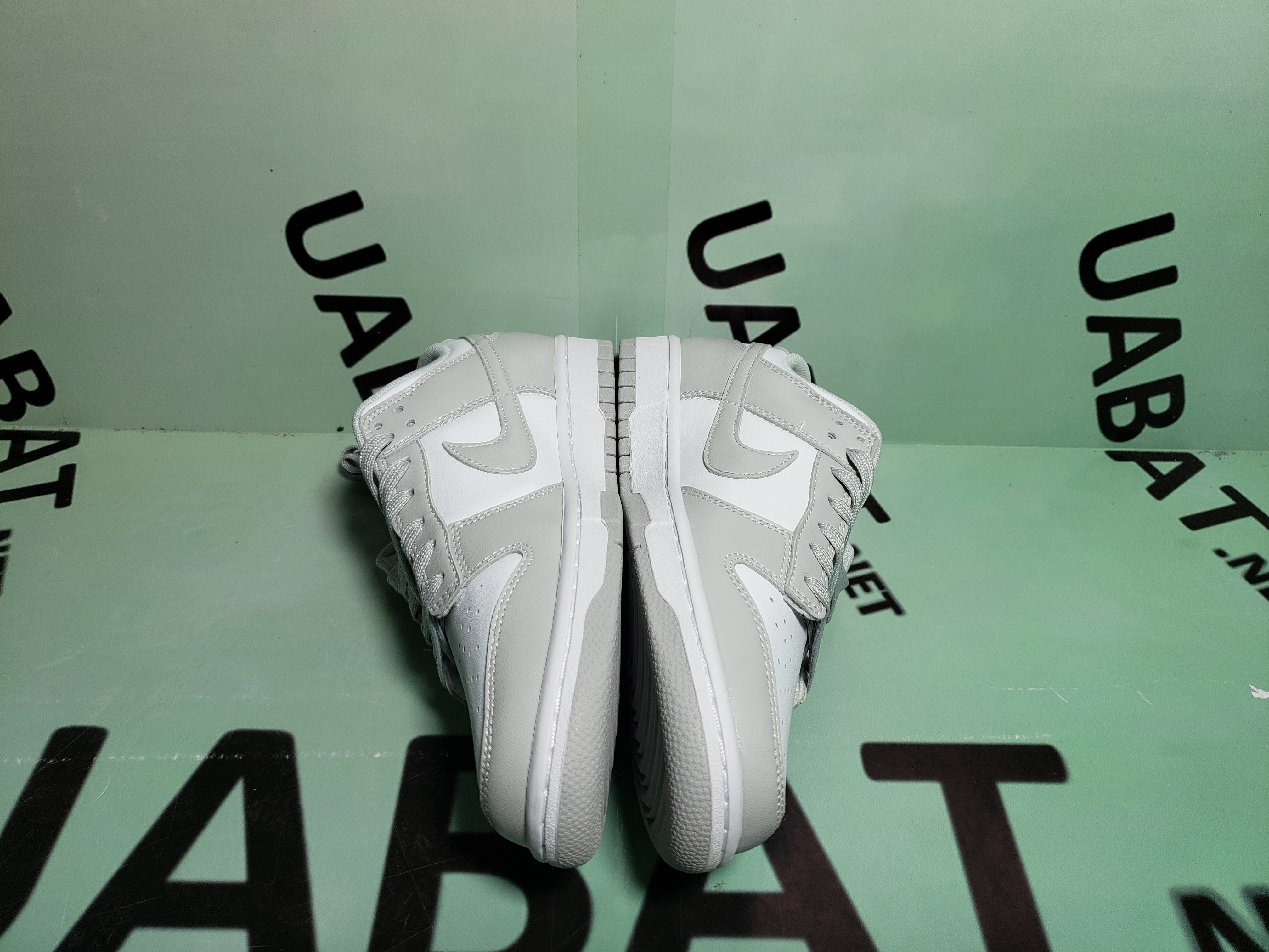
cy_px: 476
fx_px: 953
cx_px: 634
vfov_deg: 53.1
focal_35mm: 26
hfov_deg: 67.3
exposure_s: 1/466
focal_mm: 4.3
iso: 50
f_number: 1.5
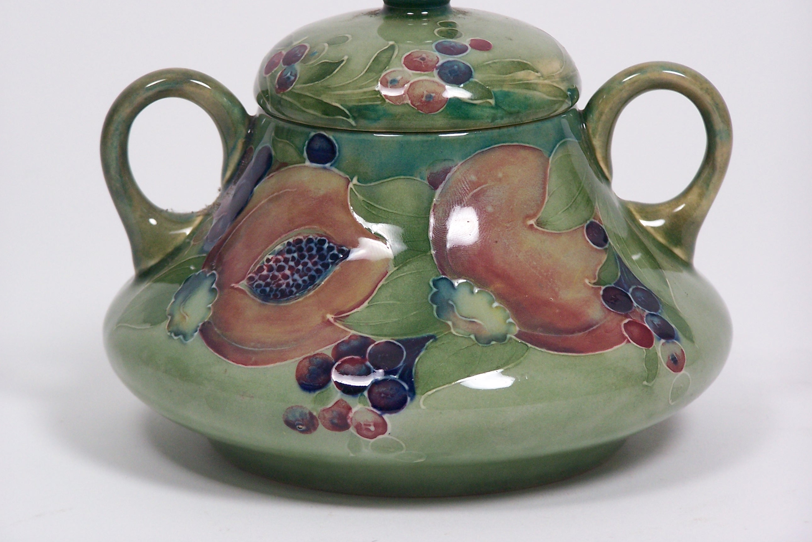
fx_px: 4444
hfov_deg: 10.4
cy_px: 243
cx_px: 406
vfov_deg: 7.0
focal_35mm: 197
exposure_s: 1/90
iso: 140
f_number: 3.2
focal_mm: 31.3
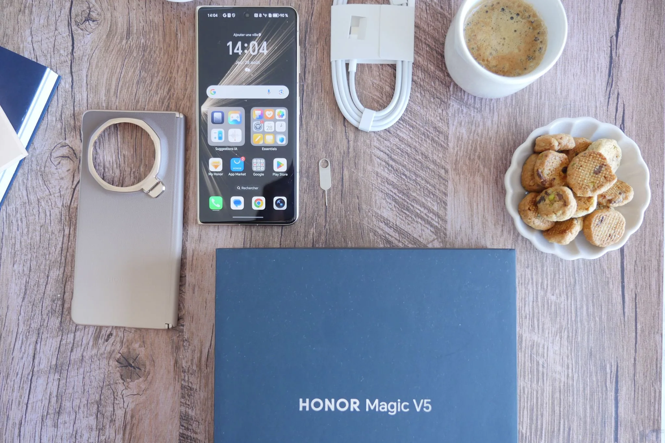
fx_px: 536
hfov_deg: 63.7
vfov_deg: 45.0
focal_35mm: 29
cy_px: 222
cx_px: 332
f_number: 2.8
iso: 640
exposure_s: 1/60
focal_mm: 14
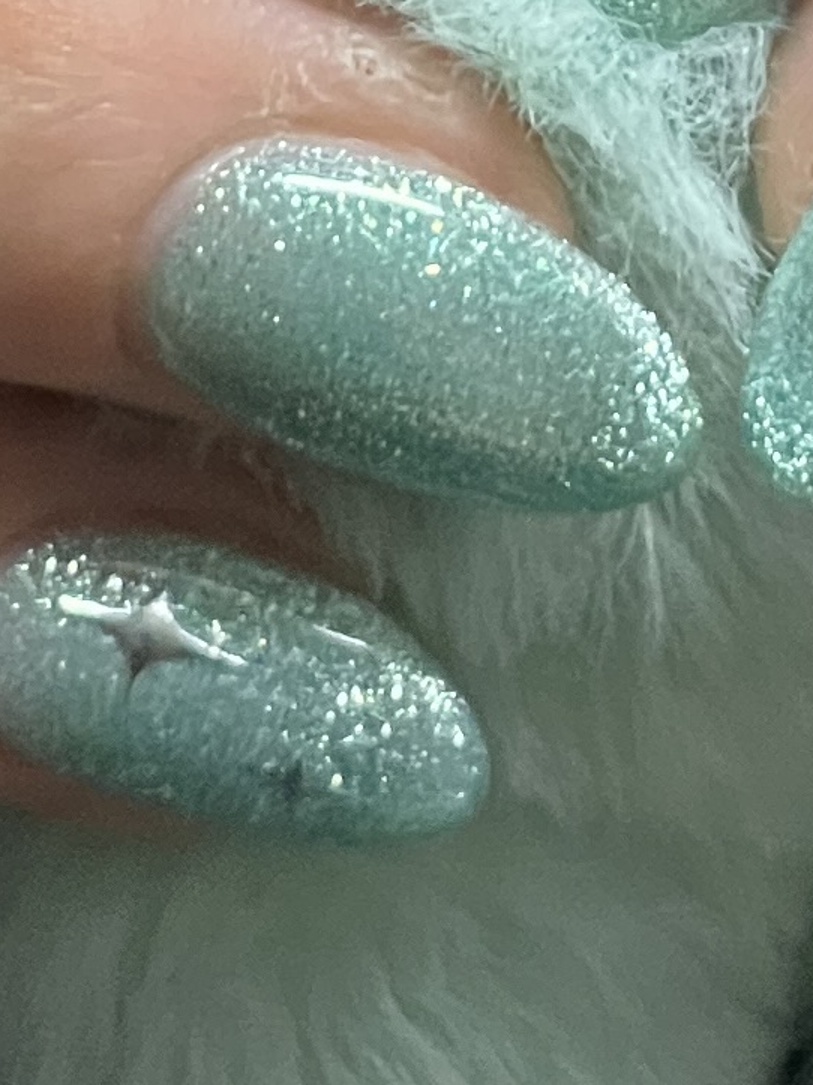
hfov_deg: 5.1
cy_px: -438
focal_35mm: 290
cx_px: 608
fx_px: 9084
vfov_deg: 6.8
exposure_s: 1/60
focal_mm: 6
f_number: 2
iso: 400
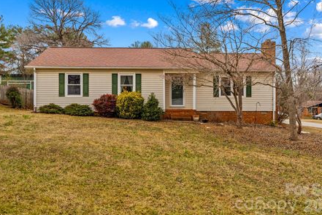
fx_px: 304
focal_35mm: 34
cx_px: 160
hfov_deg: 55.8
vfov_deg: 38.8
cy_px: 96
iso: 100
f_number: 8
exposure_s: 1/25
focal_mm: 30
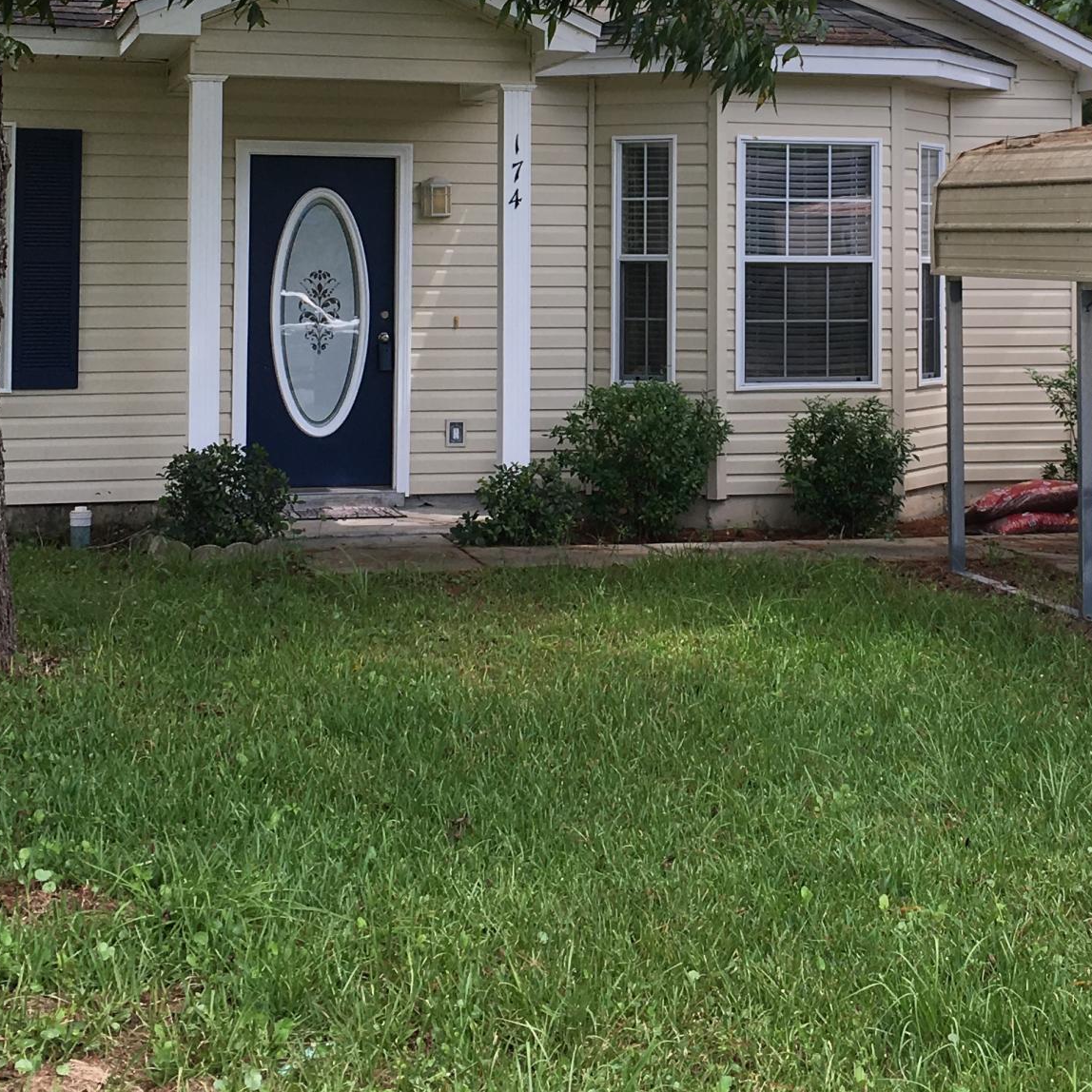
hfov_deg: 25.6
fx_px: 2391
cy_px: 199
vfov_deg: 25.2
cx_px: 745
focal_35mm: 67
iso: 25
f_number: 2.2
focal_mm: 4.15
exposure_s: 1/455
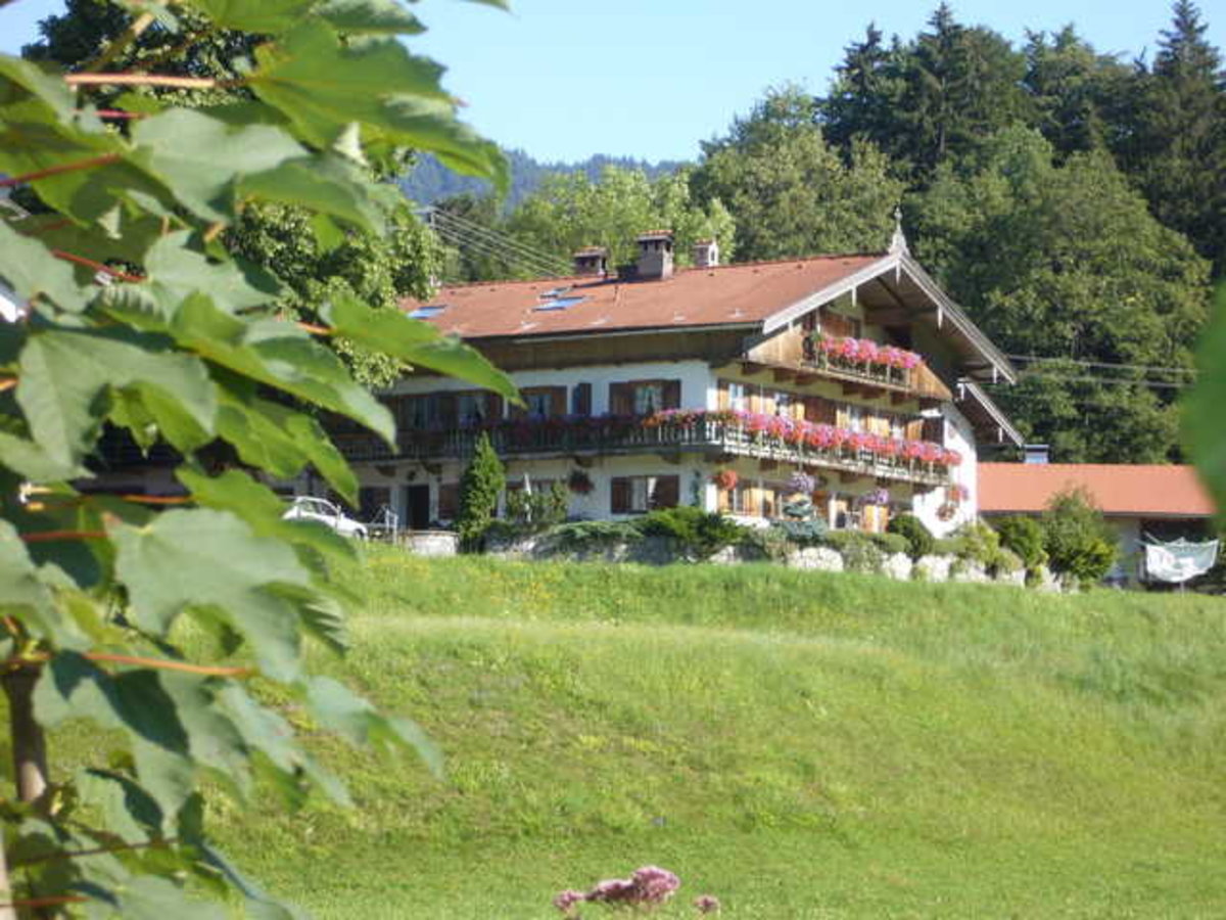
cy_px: 460
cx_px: 613
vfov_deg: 14.4
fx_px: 3648
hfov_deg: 19.1
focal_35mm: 103
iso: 80
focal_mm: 17
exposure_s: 1/125
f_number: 4.9
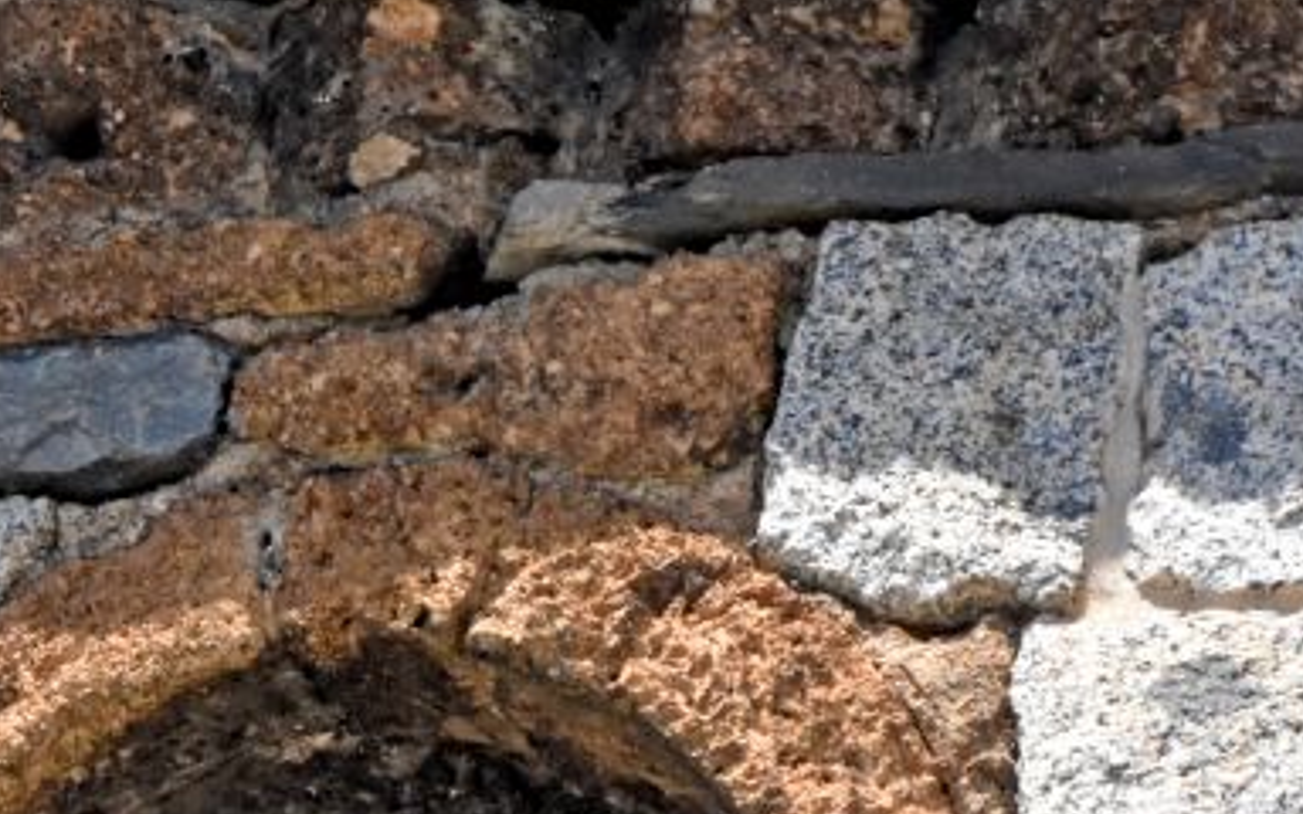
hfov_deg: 4.2
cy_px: 1024
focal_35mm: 497
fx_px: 17649
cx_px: -394
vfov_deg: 2.6
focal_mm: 122
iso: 2000
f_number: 29
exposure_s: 1/250
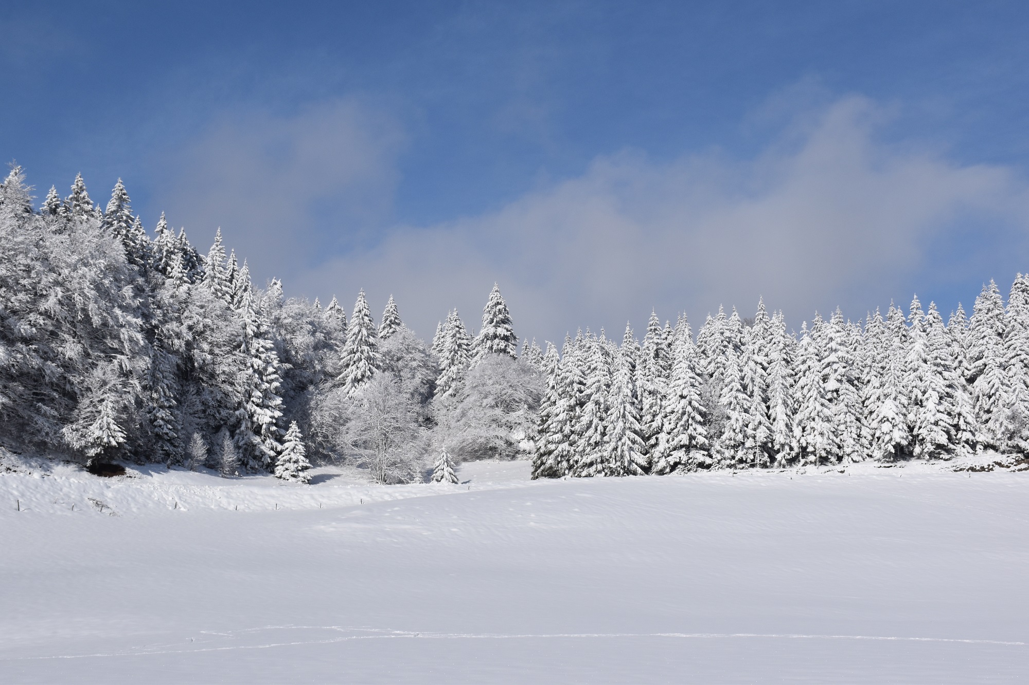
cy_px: 342
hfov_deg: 41.1
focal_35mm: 48
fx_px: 1372
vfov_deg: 28.1
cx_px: 514
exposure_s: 1/2000
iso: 250
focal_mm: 32
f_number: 8
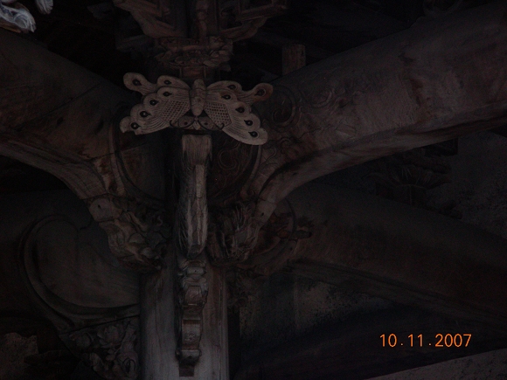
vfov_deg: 7.6
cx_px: 254
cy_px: 190
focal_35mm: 196
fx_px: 2871
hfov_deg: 10.1
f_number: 3.5
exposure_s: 1/204
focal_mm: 32.7
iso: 200
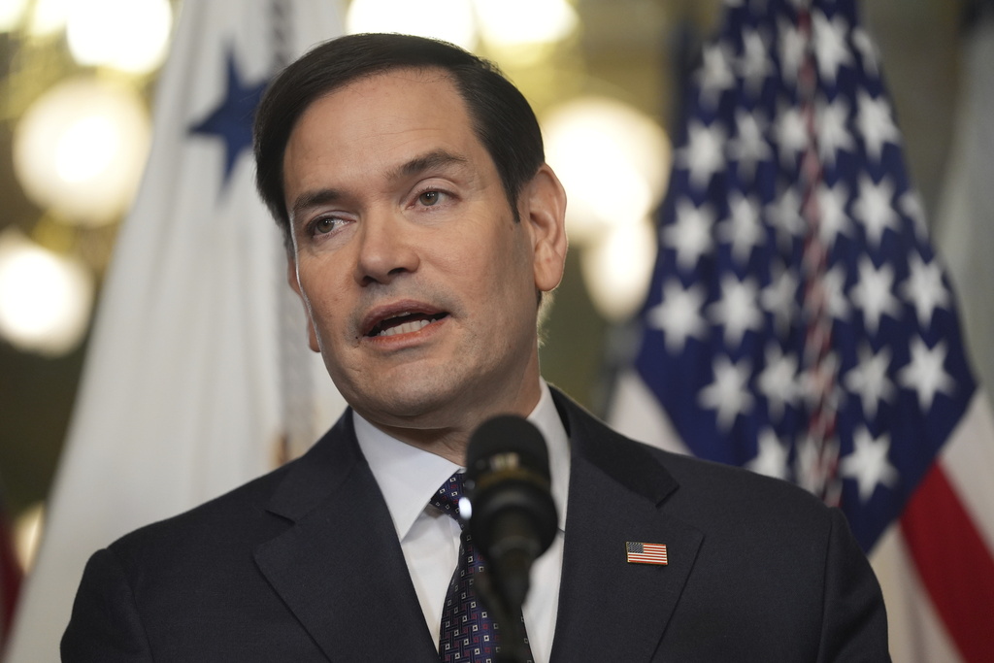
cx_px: 497
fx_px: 4363
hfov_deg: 13.0
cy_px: 332
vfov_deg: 8.7
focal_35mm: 158
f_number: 2.8
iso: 2000
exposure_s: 1/320
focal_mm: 158
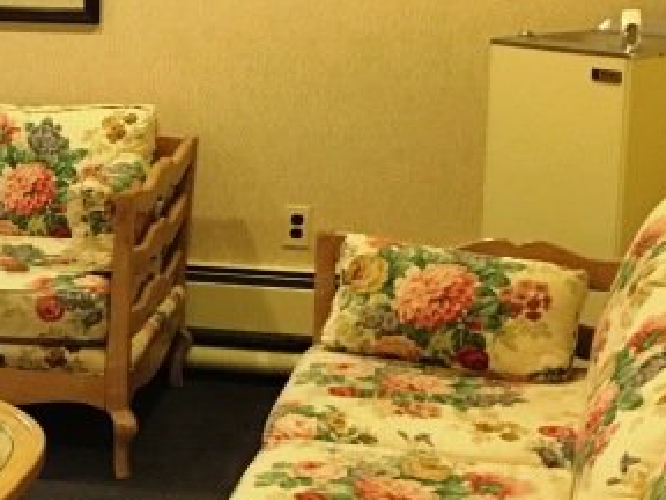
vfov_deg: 14.4
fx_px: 1982
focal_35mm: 103
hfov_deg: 18.0
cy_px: 257
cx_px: -155
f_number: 2.2
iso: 200
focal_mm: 4.15
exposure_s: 1/17
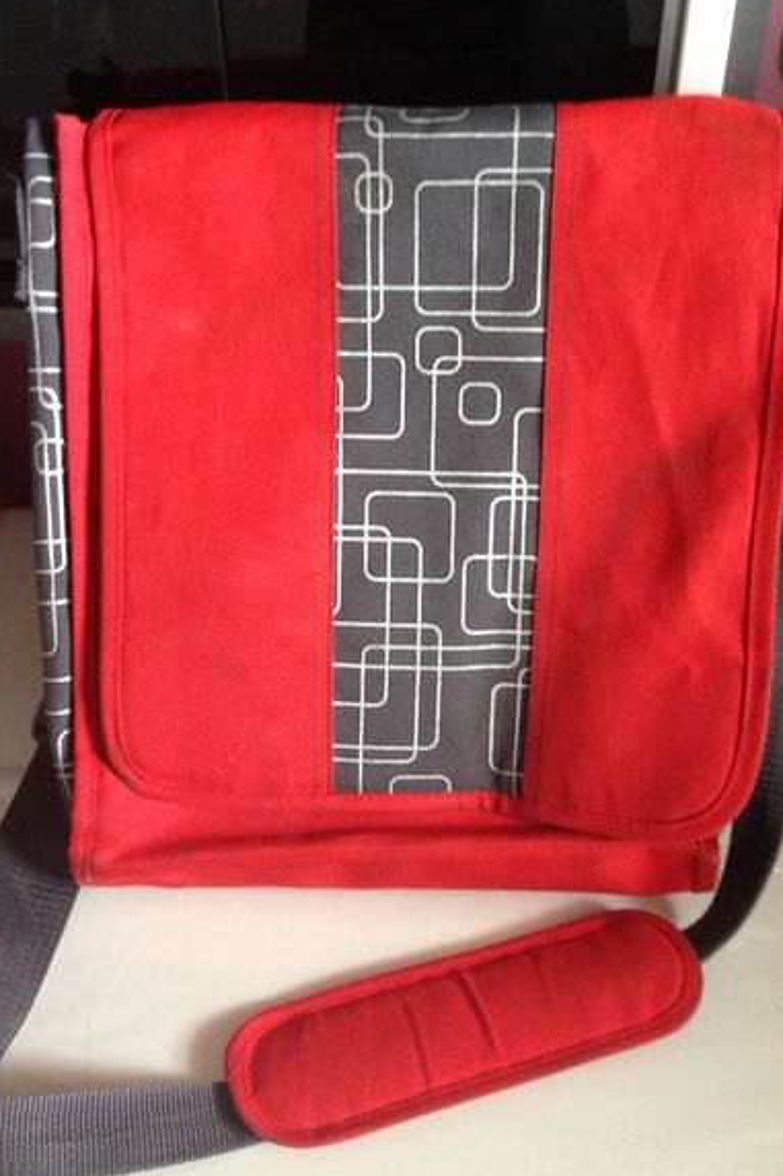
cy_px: 594
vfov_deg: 53.1
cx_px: 411
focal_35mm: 36
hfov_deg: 36.8
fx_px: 1175
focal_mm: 4.12
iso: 200
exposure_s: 1/20
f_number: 2.4
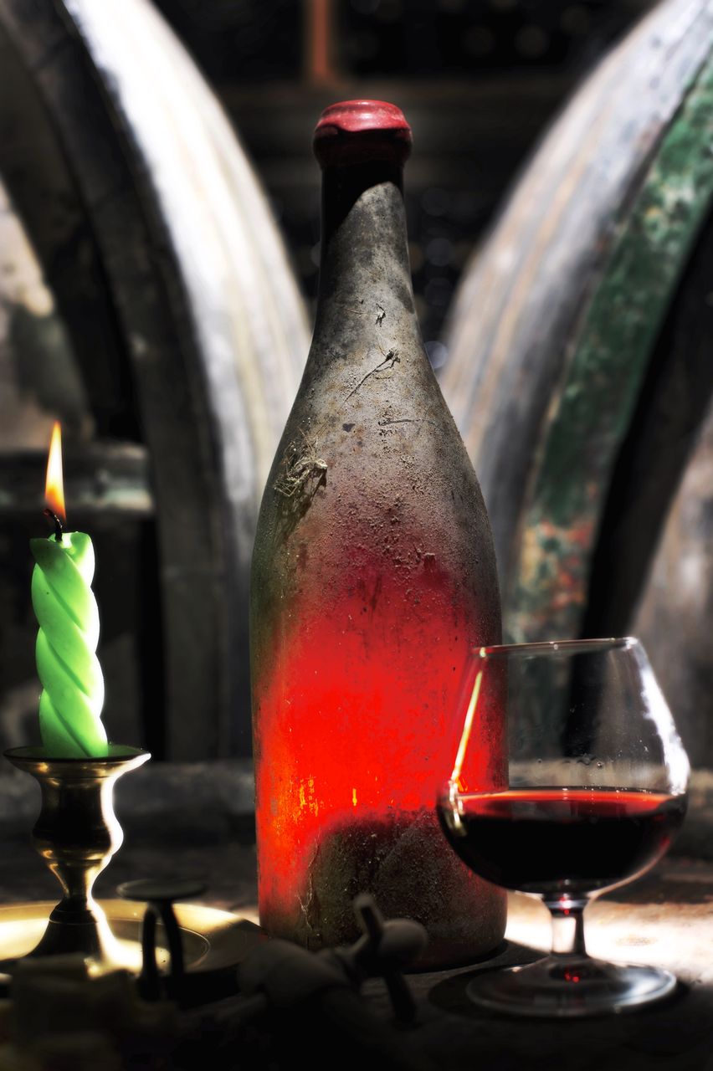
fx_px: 1487
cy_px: 536
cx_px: 356
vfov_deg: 39.6
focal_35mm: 50
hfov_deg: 27.0
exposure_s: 1/250
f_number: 4
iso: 200
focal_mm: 50
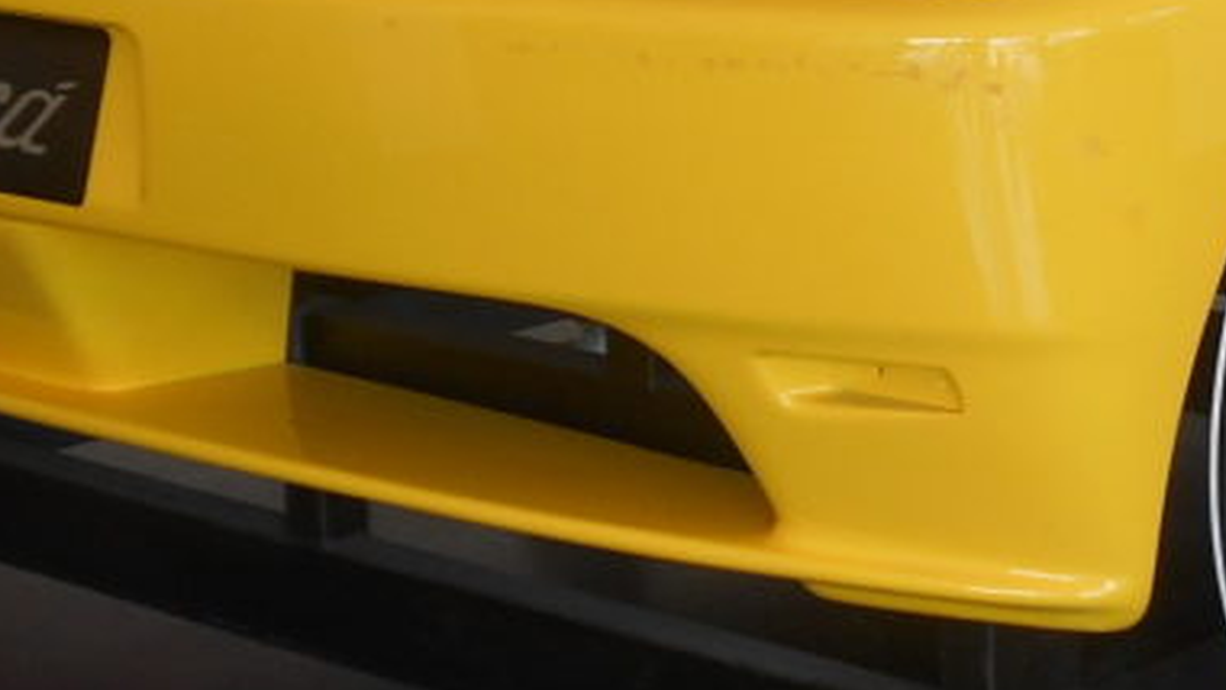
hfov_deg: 17.9
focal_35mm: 117
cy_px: 90
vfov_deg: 10.3
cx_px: 1178
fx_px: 3805
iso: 80
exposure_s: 1/40
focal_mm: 5.8
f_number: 3.6
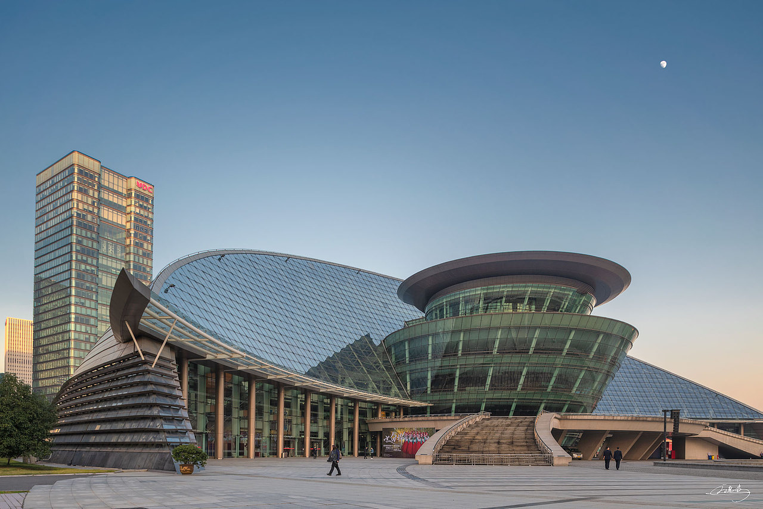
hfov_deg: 73.7
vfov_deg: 53.2
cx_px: 382
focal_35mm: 24
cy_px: 254
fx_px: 509
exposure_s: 1/50
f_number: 11
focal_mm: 24
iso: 100
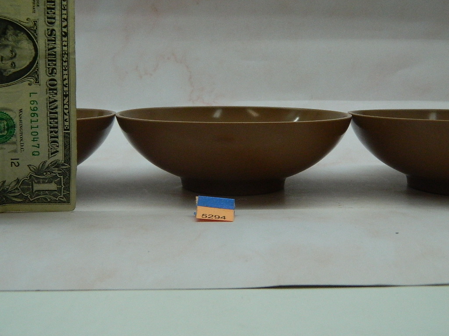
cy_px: 168
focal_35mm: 41
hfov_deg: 45.8
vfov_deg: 35.1
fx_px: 532
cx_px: 224
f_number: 3.5
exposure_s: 1/400
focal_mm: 7.3
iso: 400
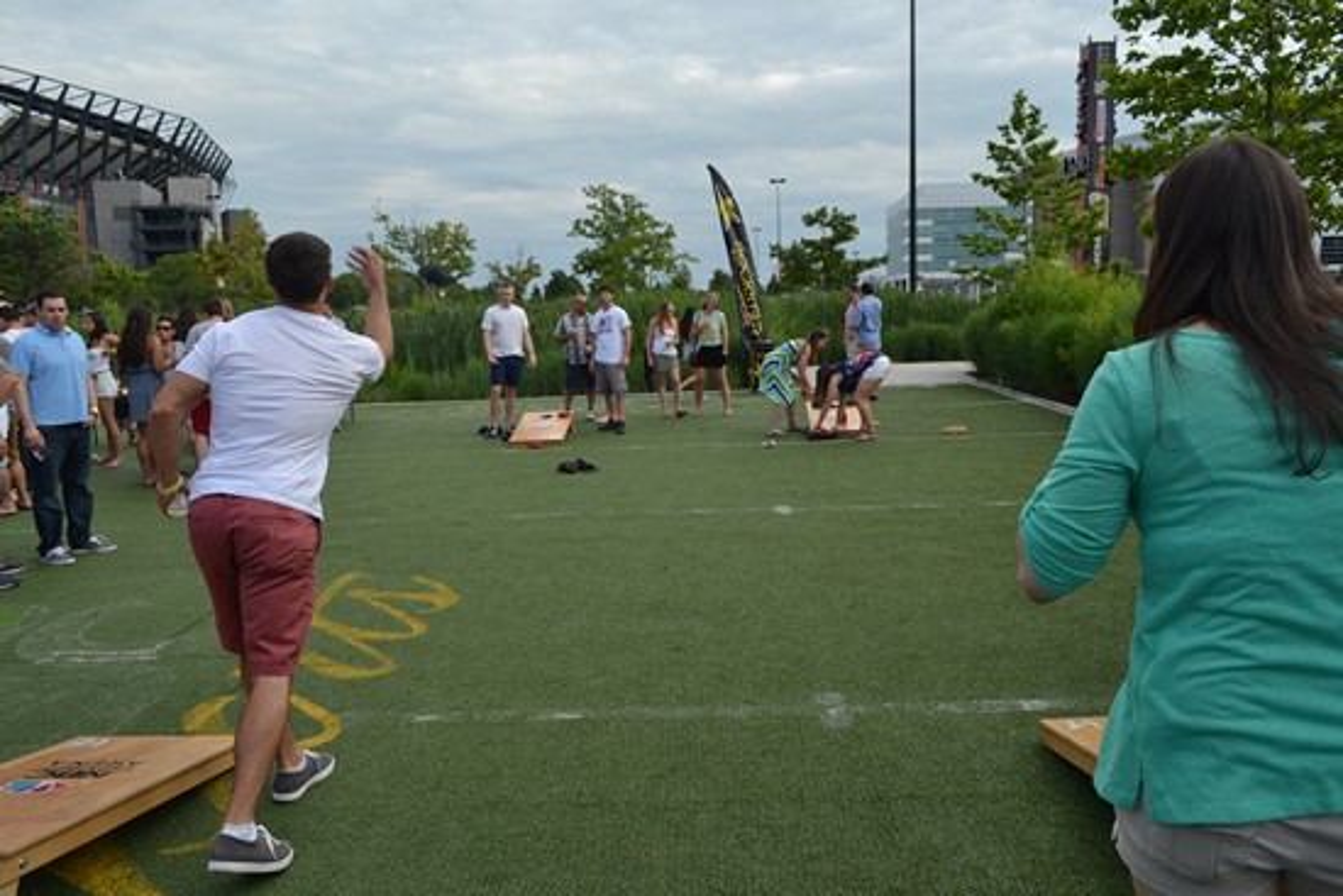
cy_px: 448
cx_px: 672
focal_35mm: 27
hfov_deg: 67.4
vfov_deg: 48.0
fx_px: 1007
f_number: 5.6
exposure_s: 1/125
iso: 140
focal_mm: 18
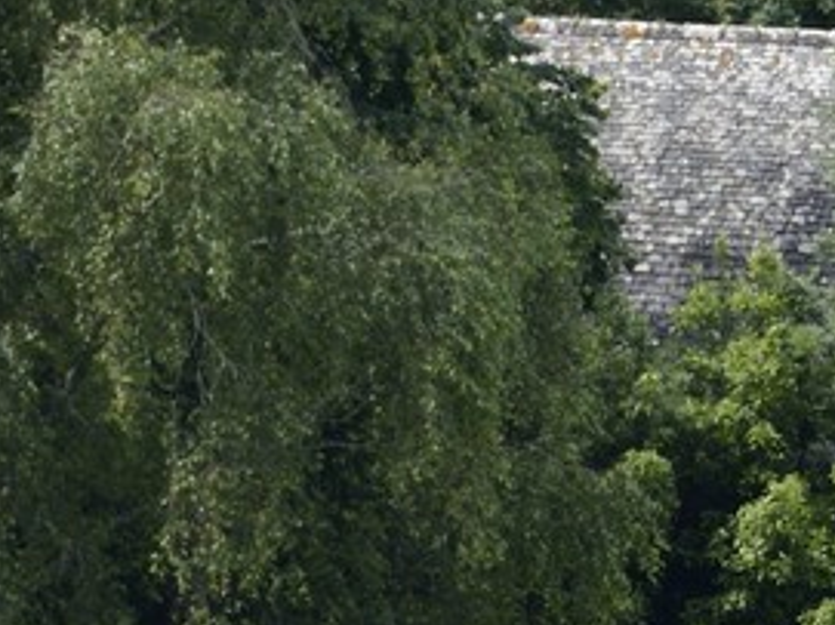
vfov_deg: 1.3
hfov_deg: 1.7
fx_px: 27342
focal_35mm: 1134
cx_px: 2385
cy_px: 720
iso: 200
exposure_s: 1/320
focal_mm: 200
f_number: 6.3
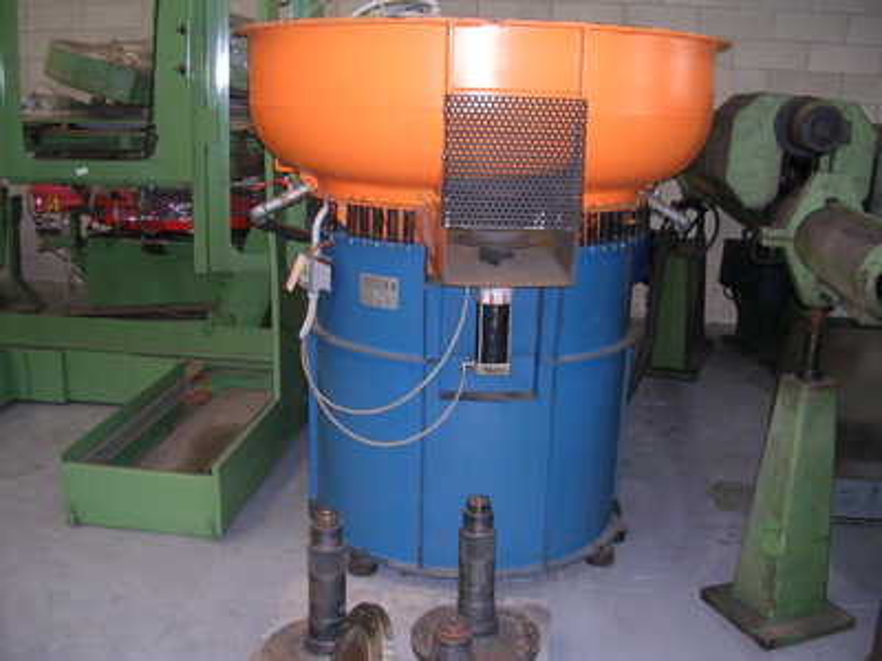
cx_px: 441
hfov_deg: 49.0
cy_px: 330
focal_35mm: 38
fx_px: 968
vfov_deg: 37.7
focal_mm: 5.8
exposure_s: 1/60.1
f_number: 2.8
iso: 200
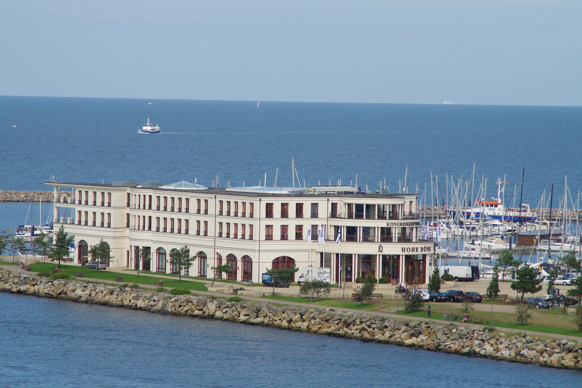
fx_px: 3265
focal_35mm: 202
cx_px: 291
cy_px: 194
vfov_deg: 6.8
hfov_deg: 10.2
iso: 200
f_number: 11
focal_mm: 135
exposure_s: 1/250
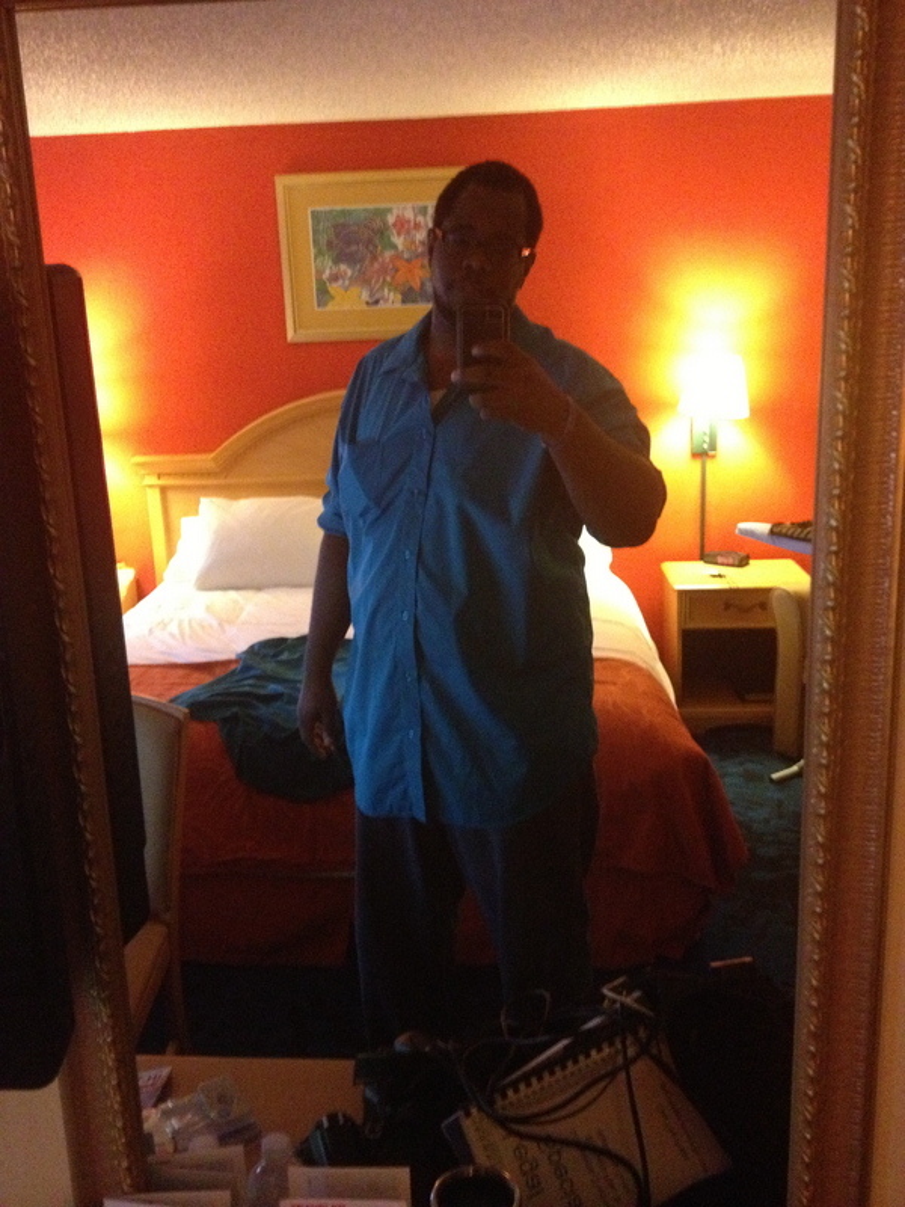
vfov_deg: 52.6
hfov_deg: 40.7
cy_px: 604
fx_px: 1220
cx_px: 452
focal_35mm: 35
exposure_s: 1/15
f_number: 2.4
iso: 640
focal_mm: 4.28
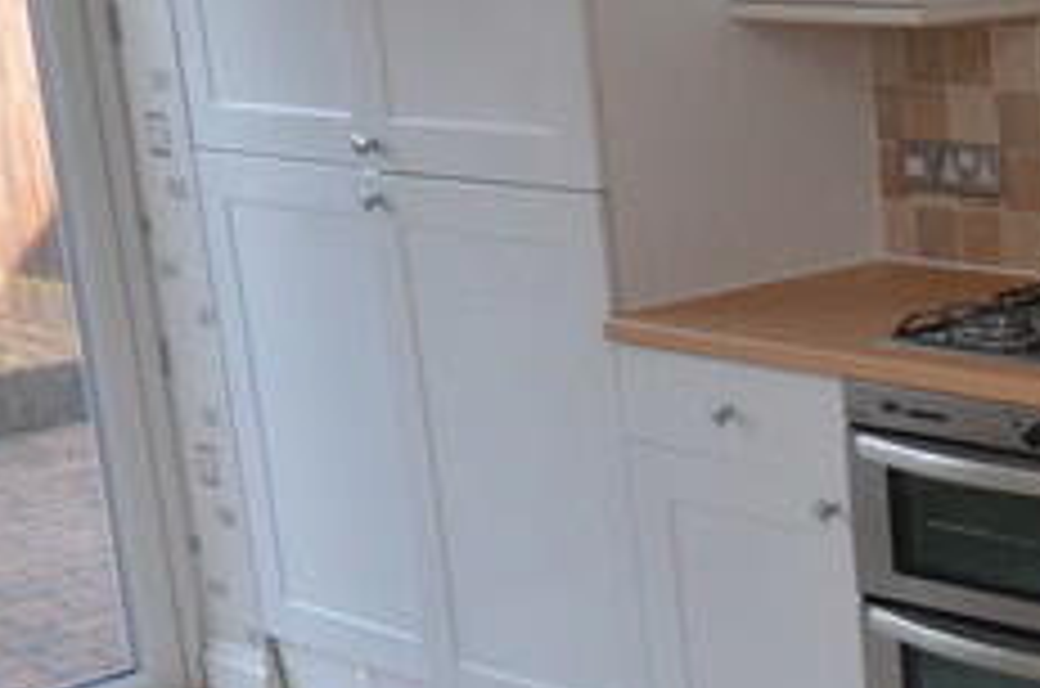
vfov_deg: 18.4
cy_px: 513
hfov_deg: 24.7
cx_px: 1288
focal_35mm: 73
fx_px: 2111
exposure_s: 1/125
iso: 400
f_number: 5.6
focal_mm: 11
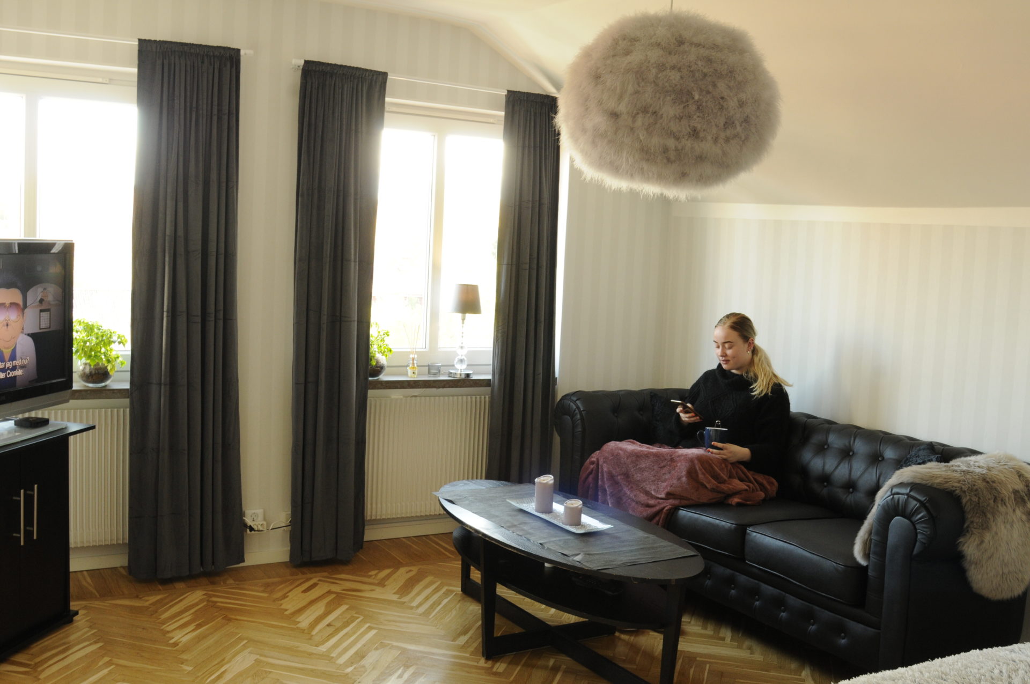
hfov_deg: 53.2
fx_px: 1029
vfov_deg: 36.8
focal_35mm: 36
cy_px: 342
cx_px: 515
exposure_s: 1/8
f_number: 9
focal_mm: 24
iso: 640
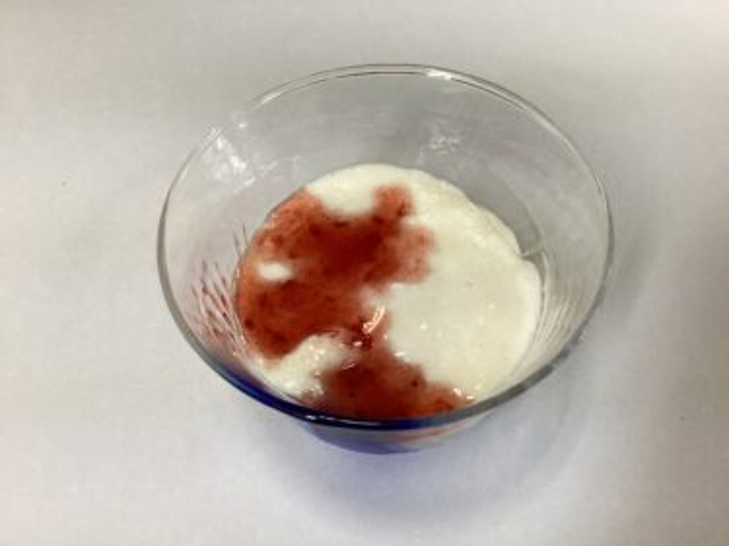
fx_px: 653
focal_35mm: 31
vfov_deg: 45.4
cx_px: 364
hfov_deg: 58.4
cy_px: 273
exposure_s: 1/50
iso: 80
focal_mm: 3.3
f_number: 2.4
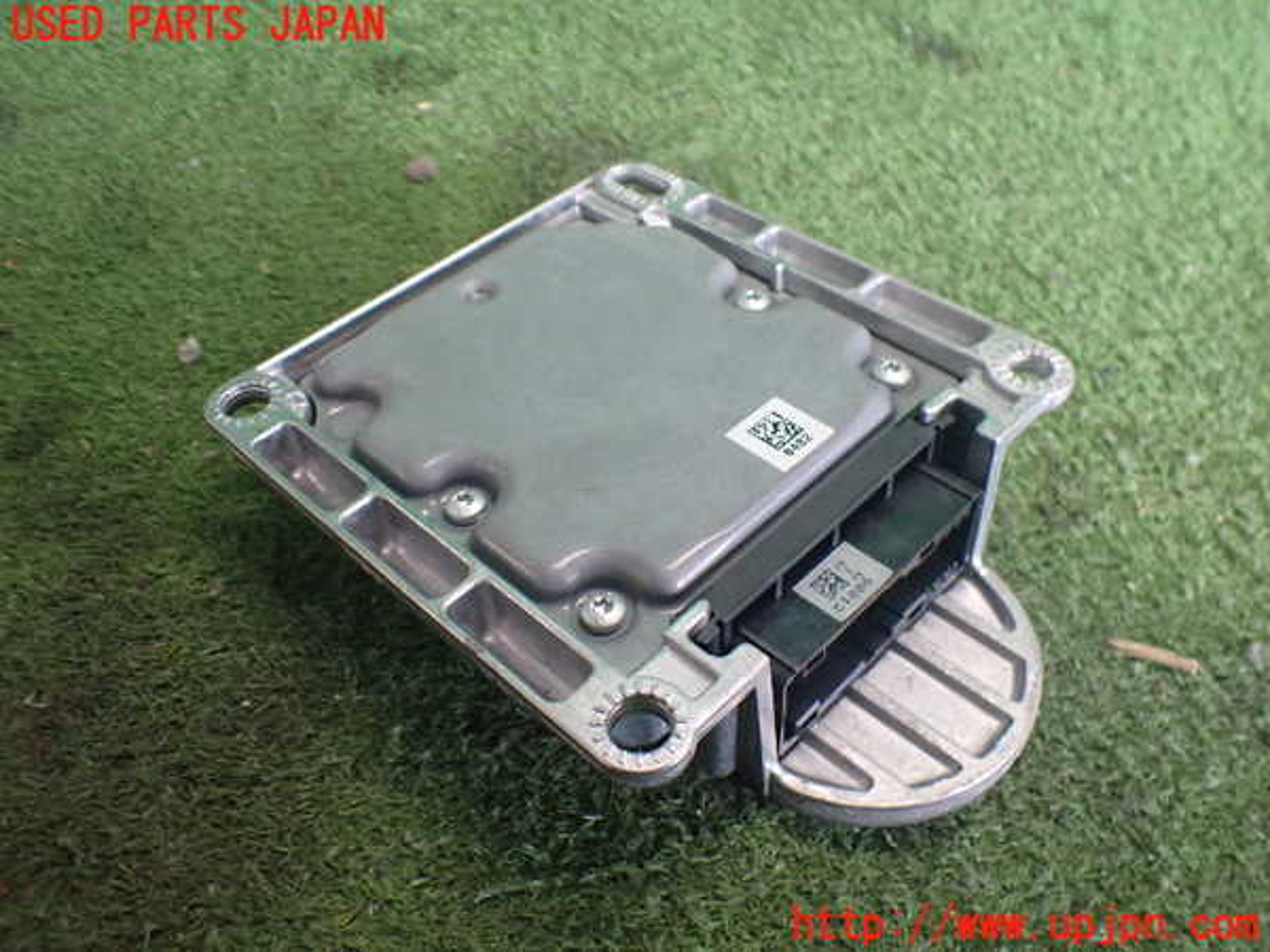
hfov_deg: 60.0
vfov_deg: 46.8
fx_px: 1101
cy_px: 476
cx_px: 635
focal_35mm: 30
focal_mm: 5.4
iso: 640
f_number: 2.3
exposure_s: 1/125
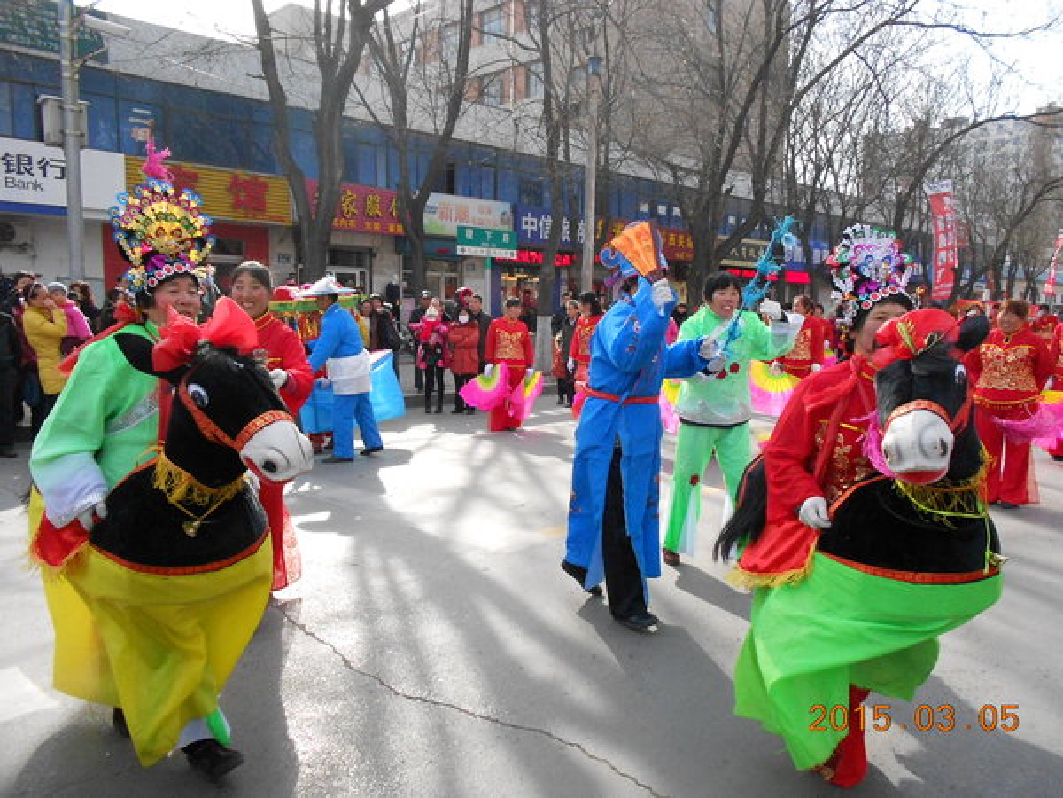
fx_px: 798
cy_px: 399
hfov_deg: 67.3
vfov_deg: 53.1
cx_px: 532
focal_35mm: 26
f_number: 3.2
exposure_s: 1/1250
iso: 400
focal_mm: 4.6
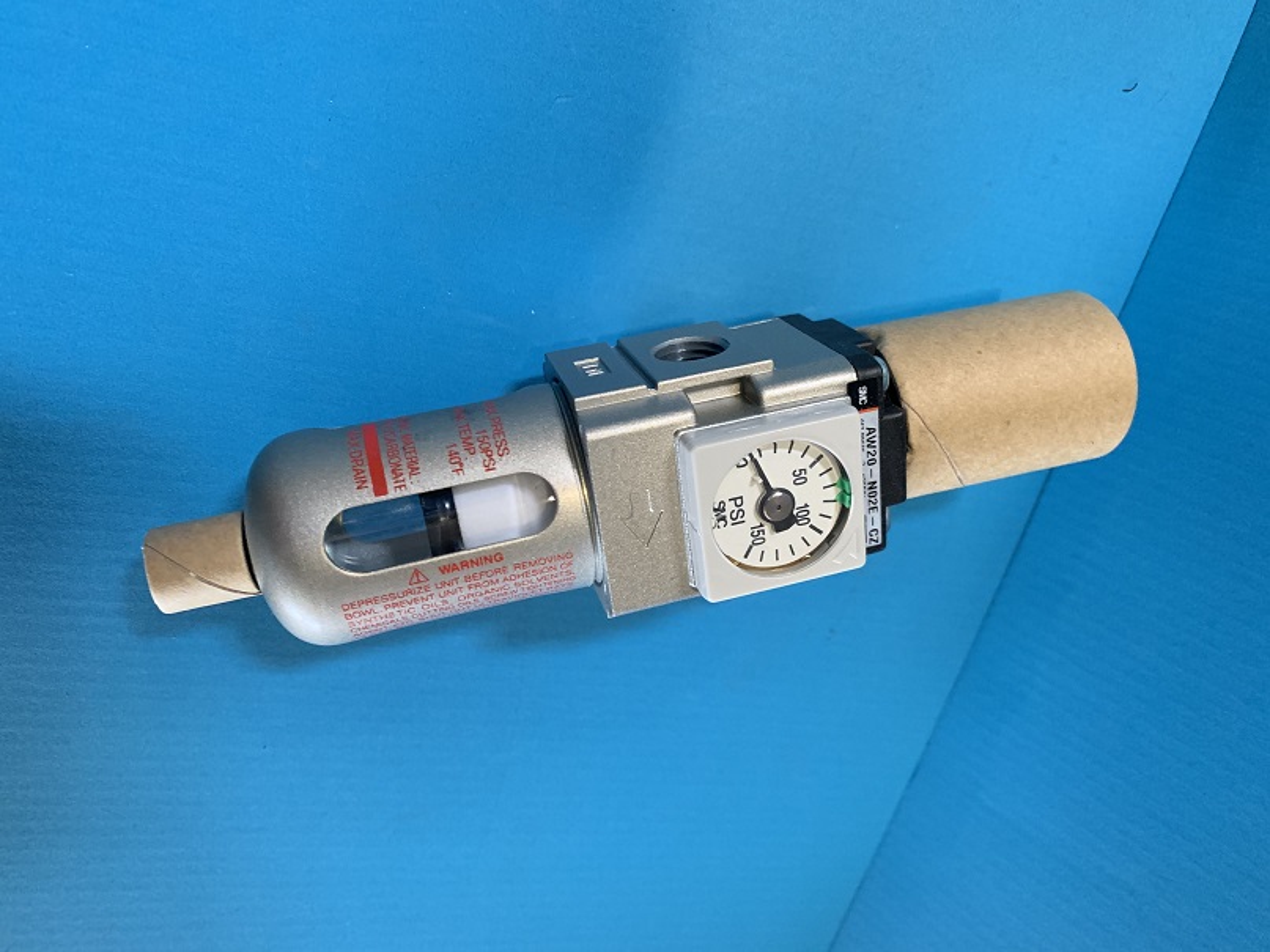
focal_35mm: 26
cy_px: 476
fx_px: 954
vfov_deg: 53.1
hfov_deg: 67.3
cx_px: 635
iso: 400
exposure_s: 1/59
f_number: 1.8
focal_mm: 4.25
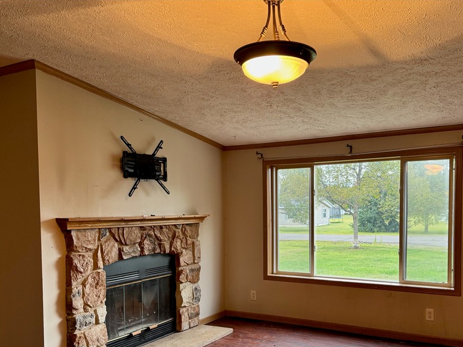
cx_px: 266
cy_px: 230
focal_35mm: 32
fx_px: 428
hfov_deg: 56.6
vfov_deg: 43.6
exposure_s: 1/60
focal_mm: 6.76
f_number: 1.78
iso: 125
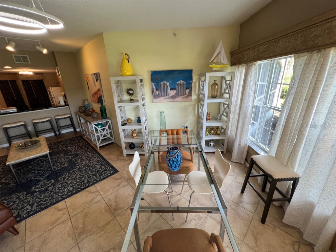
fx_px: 126
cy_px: 126
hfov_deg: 106.2
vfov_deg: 89.9
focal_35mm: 13
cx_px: 168
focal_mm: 1.57
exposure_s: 1/120
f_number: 1.8
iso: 100
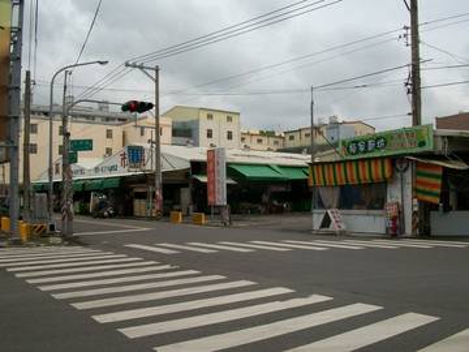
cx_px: 234
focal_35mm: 34
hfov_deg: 54.0
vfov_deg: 41.8
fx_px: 461
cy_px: 176
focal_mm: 5.7
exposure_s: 1/640
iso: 80
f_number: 5.5
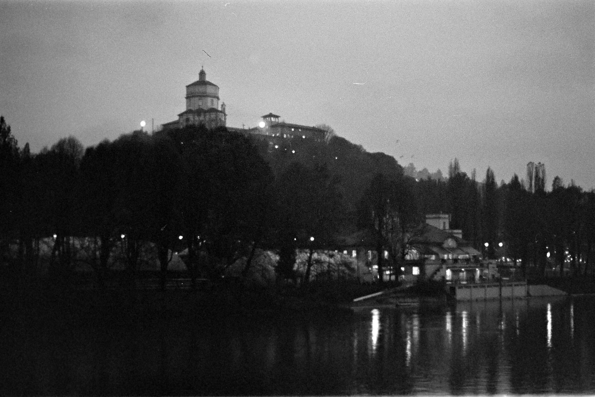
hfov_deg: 22.6
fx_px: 1487
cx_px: 298
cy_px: 198
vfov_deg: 15.2
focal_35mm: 90
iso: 160
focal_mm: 60
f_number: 6.3
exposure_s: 1/125
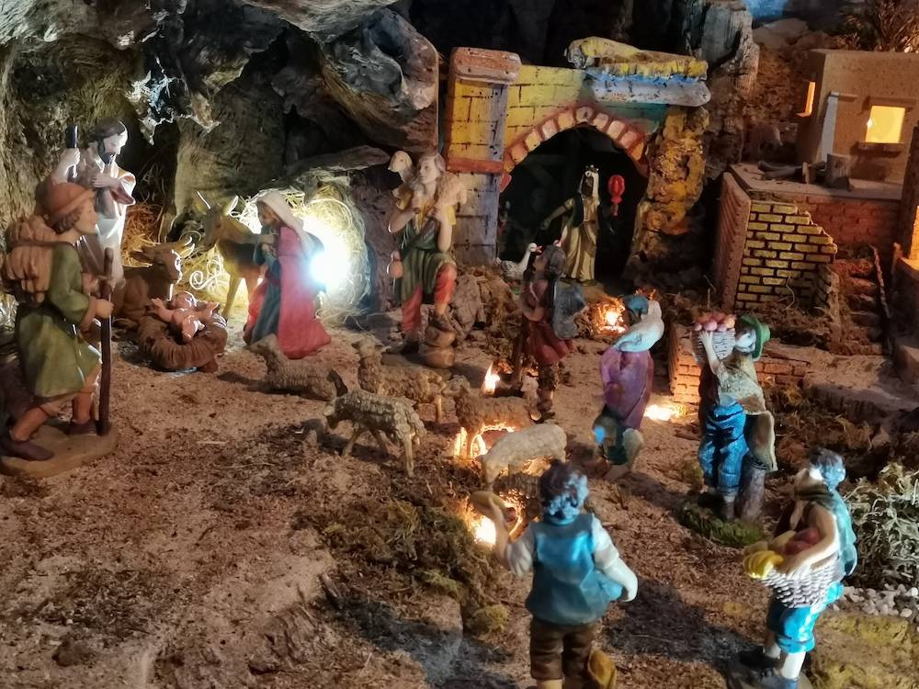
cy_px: 344
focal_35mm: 41
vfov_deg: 35.1
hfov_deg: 45.8
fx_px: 1088
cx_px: 460
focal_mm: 4.75
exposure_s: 1/33.3
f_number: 1.8
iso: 640
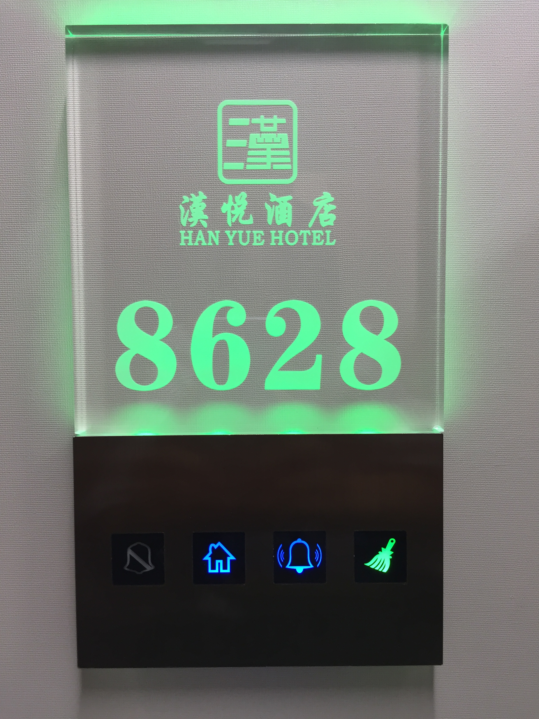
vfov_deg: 61.7
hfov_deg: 48.2
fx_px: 602
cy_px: 360
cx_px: 270
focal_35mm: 29
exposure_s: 1/33
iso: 80
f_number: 2.2
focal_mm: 4.15
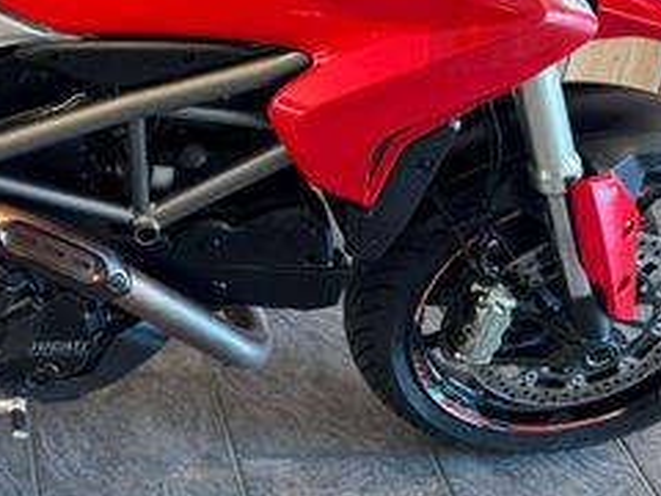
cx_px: -11
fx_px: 1222
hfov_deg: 28.3
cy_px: 83
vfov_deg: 22.5
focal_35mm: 64
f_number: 1.78
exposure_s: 1/50
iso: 160
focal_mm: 6.76
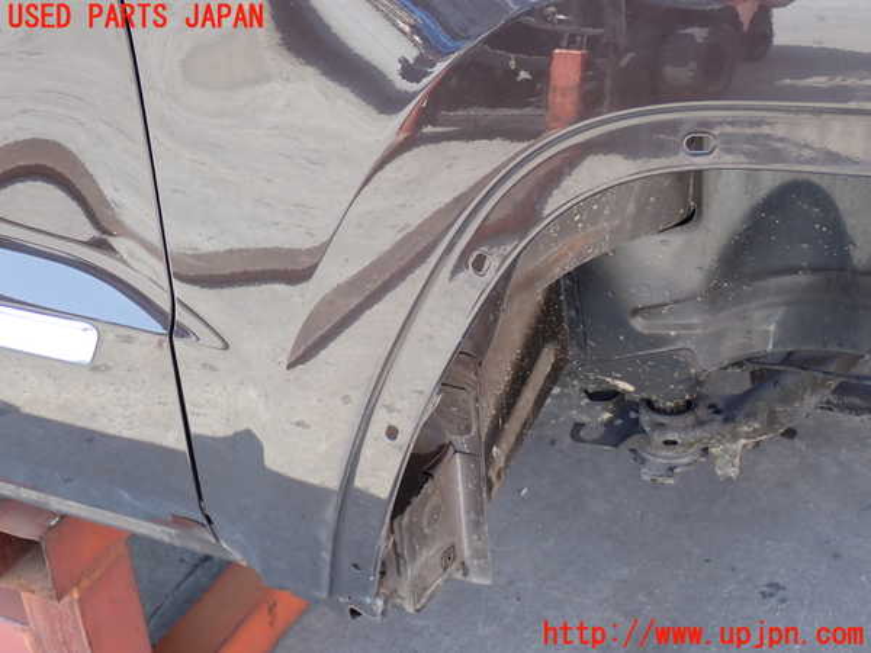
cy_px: 326
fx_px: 1258
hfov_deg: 38.2
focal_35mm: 50
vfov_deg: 29.1
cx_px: 436
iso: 160
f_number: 3.2
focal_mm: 9.01
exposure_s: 1/100
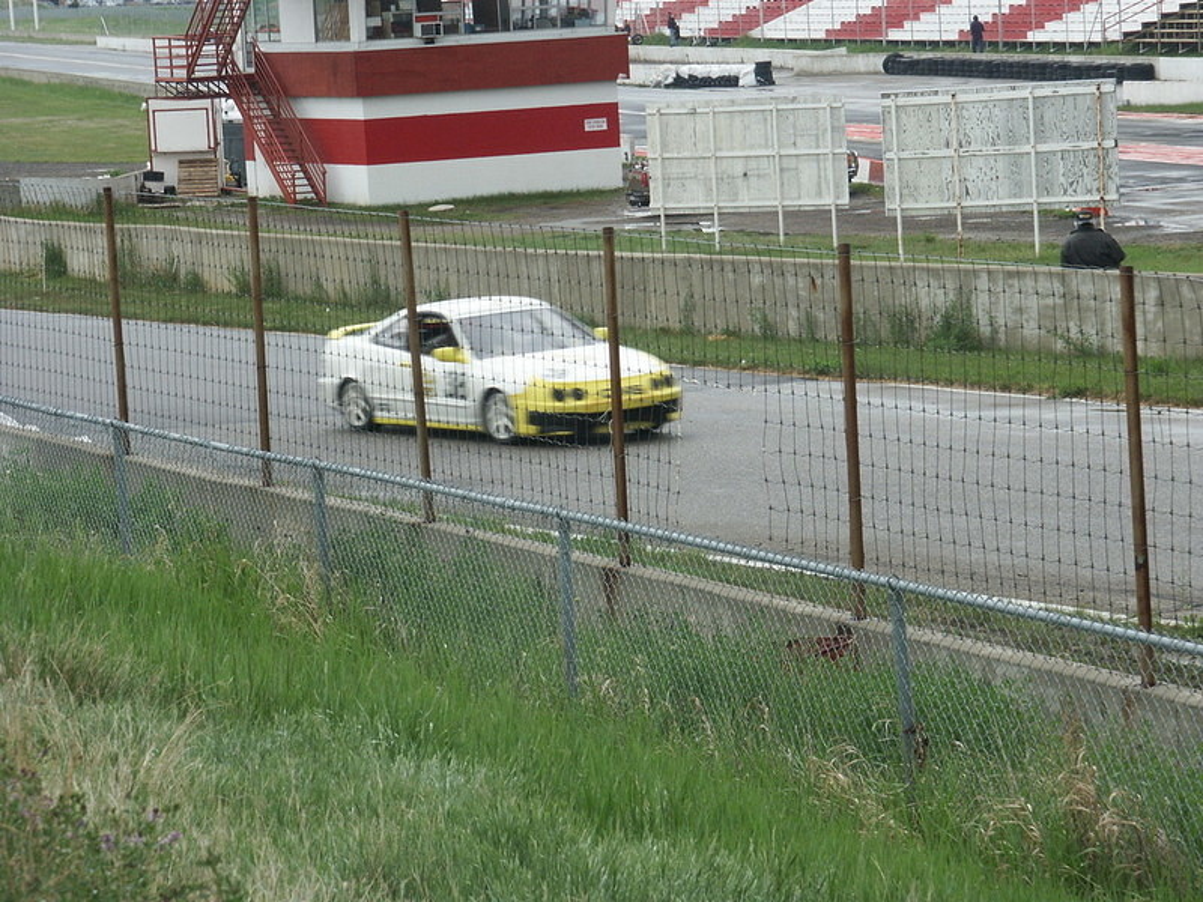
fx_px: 6012
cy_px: 451
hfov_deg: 11.4
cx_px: 602
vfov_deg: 8.6
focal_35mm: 173
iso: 100
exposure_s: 1/180
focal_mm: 43.86
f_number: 8
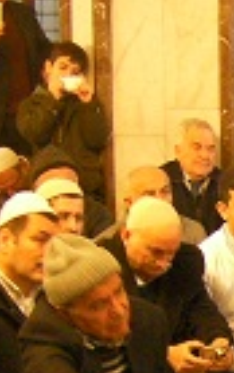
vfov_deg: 14.2
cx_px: 589
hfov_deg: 8.2
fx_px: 1478
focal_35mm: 145
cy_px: 390
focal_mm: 6.8
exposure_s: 1/4.8
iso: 400
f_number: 3.5
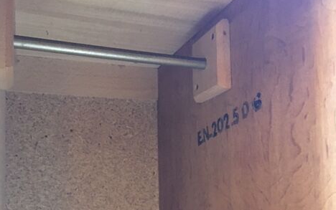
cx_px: 170
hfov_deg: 47.2
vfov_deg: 30.1
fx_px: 385
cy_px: 158
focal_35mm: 42
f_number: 2.2
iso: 500
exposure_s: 1/17
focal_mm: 4.15
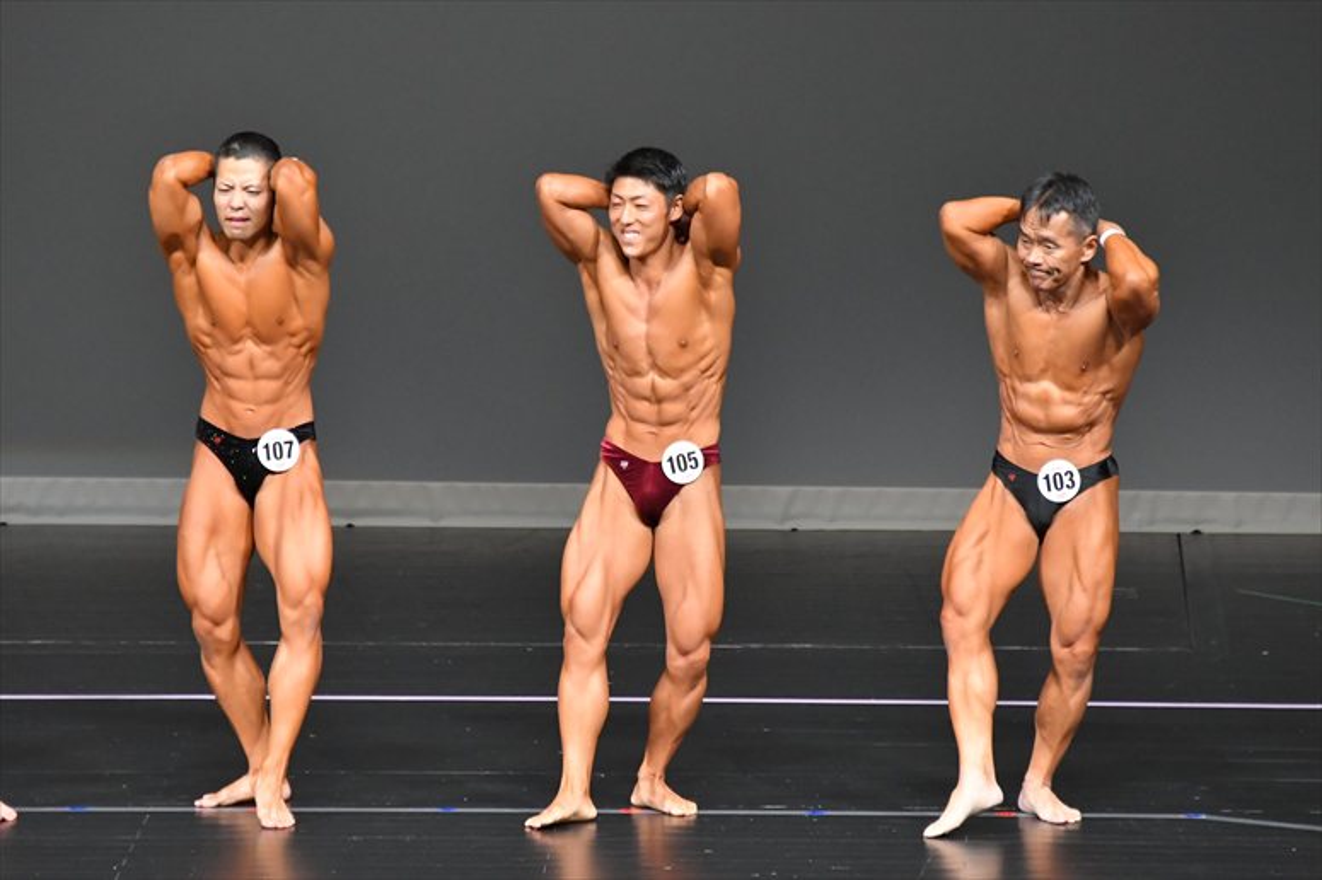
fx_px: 11562
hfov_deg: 6.5
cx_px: 661
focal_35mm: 315
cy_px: 440
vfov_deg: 4.4
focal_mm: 210
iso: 5000
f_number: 5.6
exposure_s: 1/400
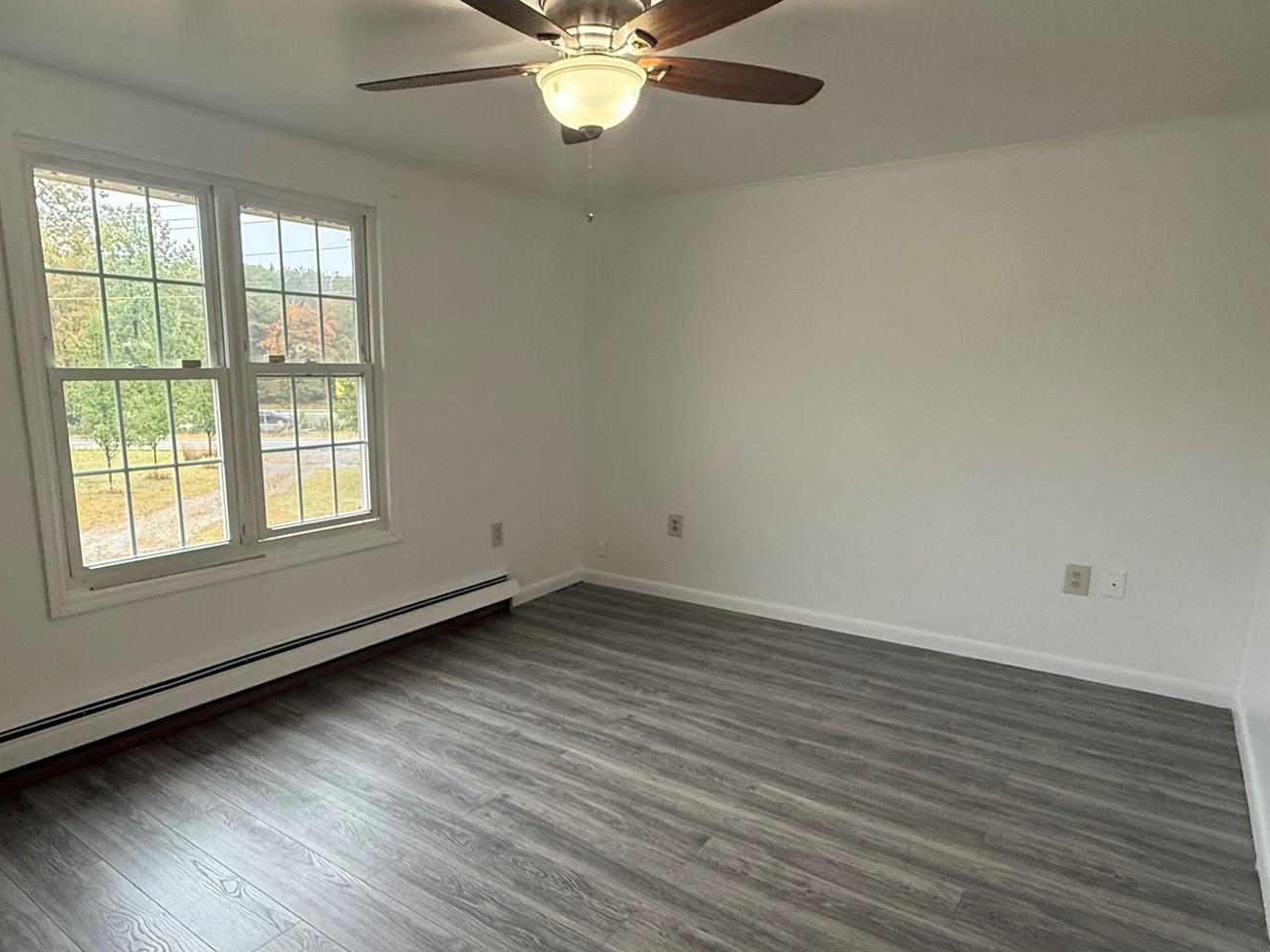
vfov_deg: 61.0
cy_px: 522
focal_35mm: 22
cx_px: 558
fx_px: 807
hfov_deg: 76.1
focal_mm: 2.22
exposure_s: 1/120
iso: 320
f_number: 2.2
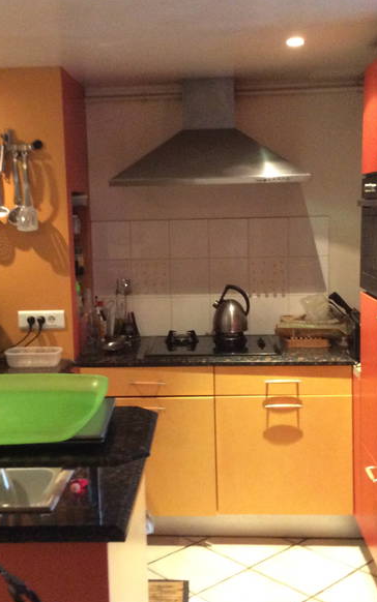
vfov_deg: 43.5
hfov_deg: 27.9
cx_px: 152
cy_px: 303
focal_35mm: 46
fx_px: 756
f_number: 2.4
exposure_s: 1/17
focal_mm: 3.3
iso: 320
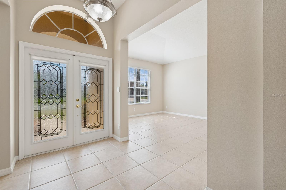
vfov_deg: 77.2
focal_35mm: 15
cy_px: 95
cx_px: 143
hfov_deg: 100.4
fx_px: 119
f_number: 9
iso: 100
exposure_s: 1/40
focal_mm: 10
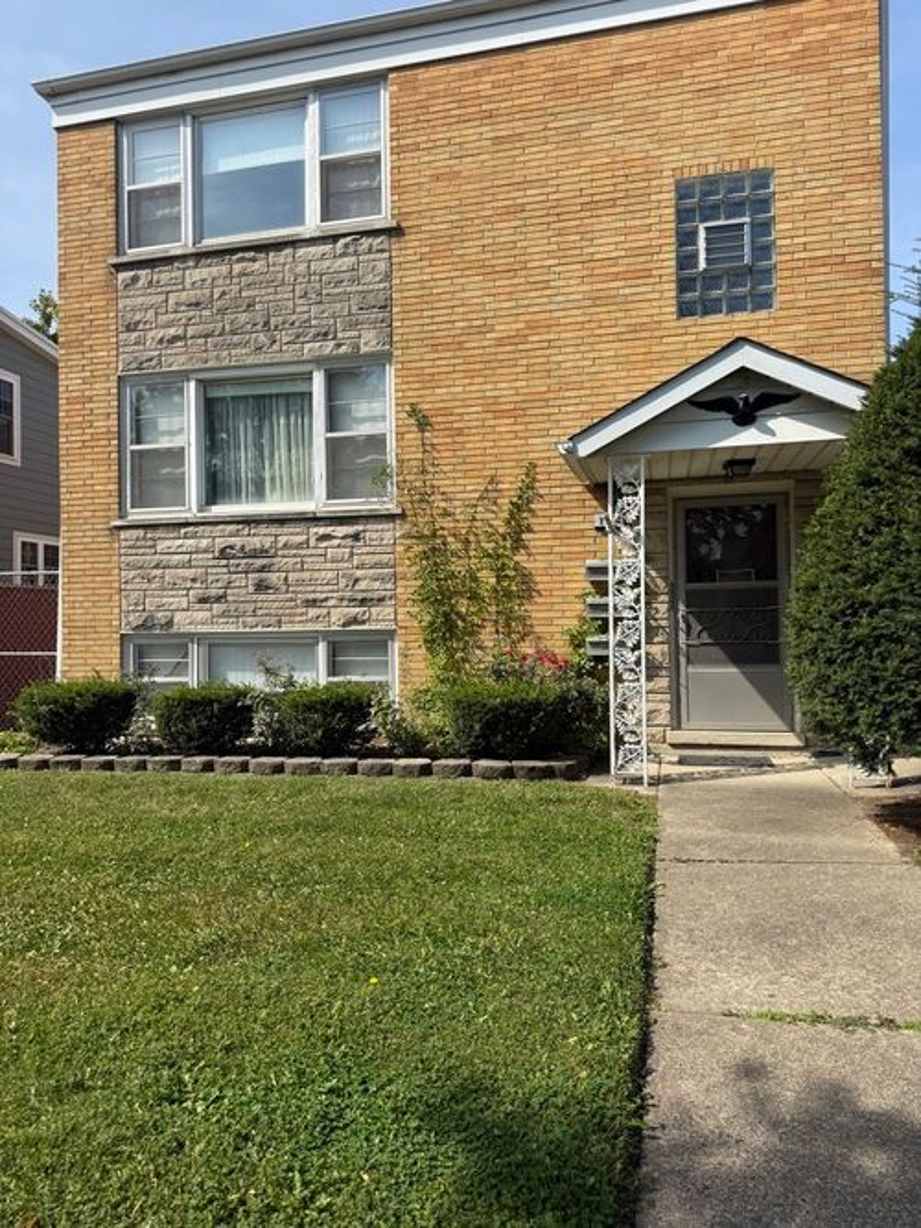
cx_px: 460
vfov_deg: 71.6
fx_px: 852
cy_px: 614
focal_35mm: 24
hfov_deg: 56.8
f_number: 1.78
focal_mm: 6.76
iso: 80
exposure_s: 1/3021
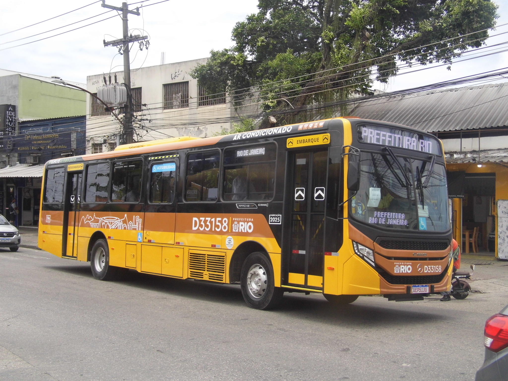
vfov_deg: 33.6
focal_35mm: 43
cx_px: 254
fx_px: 631
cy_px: 190
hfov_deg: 43.9
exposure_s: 1/1000
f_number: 3.5
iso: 100
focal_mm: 7.7
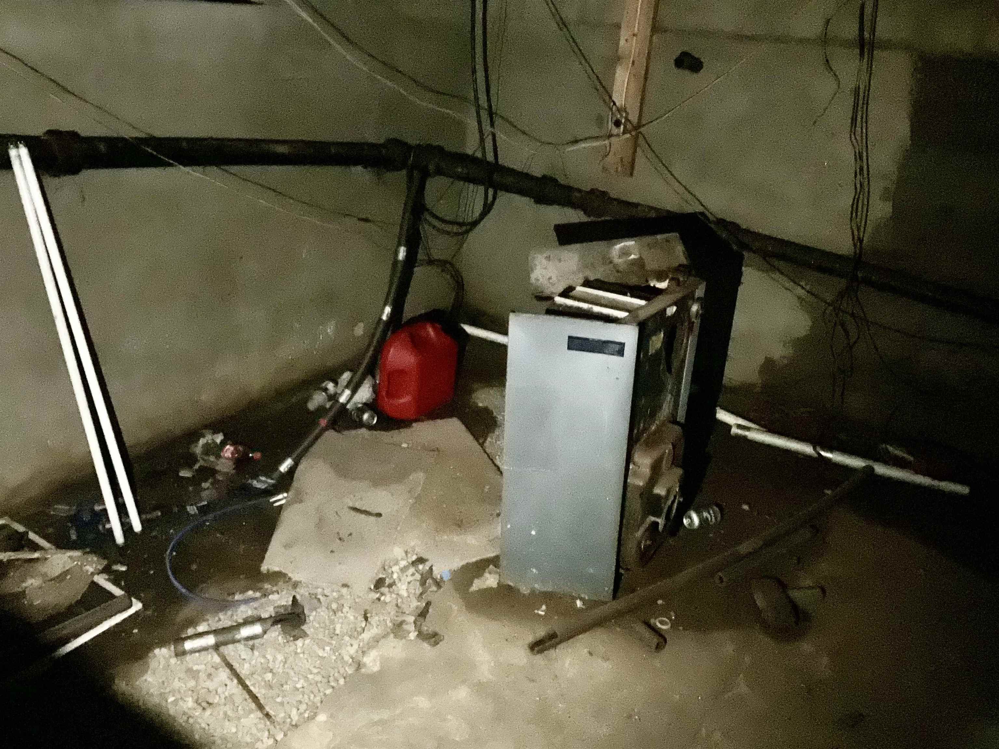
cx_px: 500
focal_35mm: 29
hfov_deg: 61.7
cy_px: 374
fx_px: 837
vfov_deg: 48.2
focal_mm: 3
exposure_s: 1/15
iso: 1600
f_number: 1.8
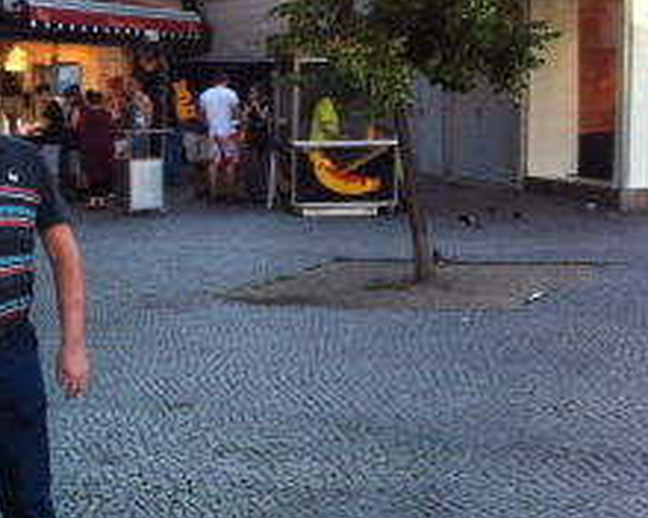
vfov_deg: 20.2
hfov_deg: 23.7
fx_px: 1458
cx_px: -41
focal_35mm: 76
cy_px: 253
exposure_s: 1/120
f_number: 2.8
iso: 100
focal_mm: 3.85
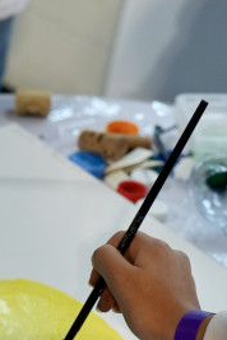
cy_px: 320
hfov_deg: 7.4
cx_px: -36
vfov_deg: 11.2
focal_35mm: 183
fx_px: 1731
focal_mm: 61
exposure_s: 1/160
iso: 1600
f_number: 4
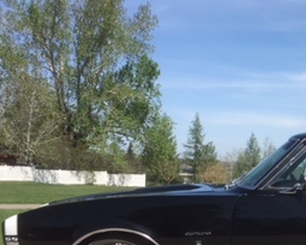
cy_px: 226
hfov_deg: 25.2
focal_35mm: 71
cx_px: 320
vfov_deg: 21.0
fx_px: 643
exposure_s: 1/2083
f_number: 2.2
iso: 32
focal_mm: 4.15
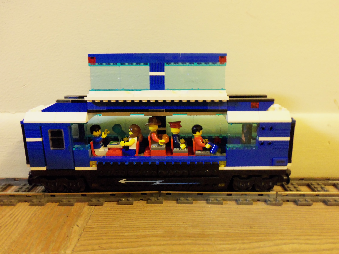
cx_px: 170
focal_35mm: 28
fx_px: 274
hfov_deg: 63.4
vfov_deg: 49.7
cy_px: 127
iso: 400
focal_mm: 5.1
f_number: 3.3
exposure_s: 1/3.2
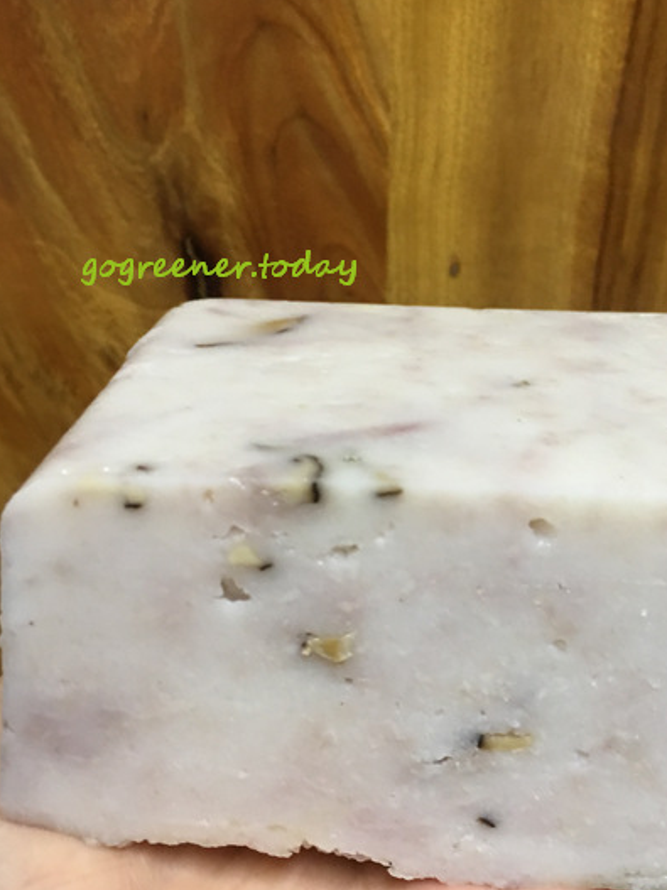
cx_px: 469
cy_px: 517
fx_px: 1131
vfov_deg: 42.8
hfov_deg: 32.5
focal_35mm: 44
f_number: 2.2
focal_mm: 4.15
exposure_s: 1/15
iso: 64
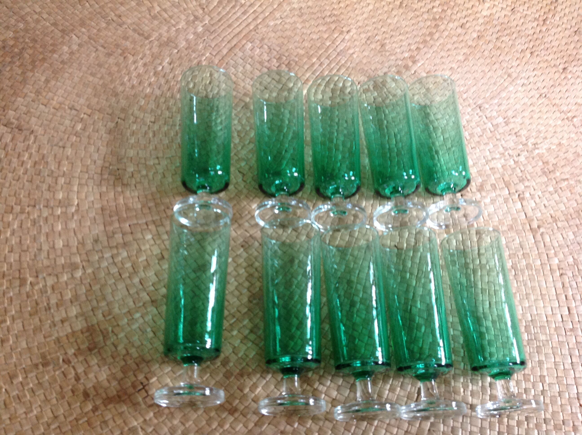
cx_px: 291
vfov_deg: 40.6
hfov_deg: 52.7
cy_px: 218
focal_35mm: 35
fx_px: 588
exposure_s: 1/15
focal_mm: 4.28
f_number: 2.4
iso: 200
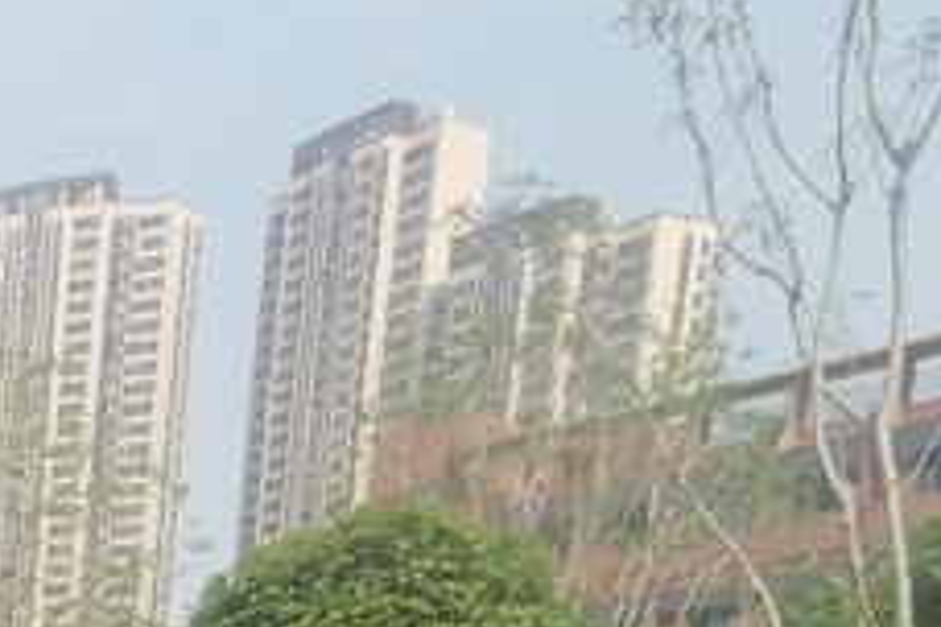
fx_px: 2431
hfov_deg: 18.5
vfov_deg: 12.0
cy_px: 1477
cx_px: -603
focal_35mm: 93
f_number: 2.2
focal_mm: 2.26
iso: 50
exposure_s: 1/820
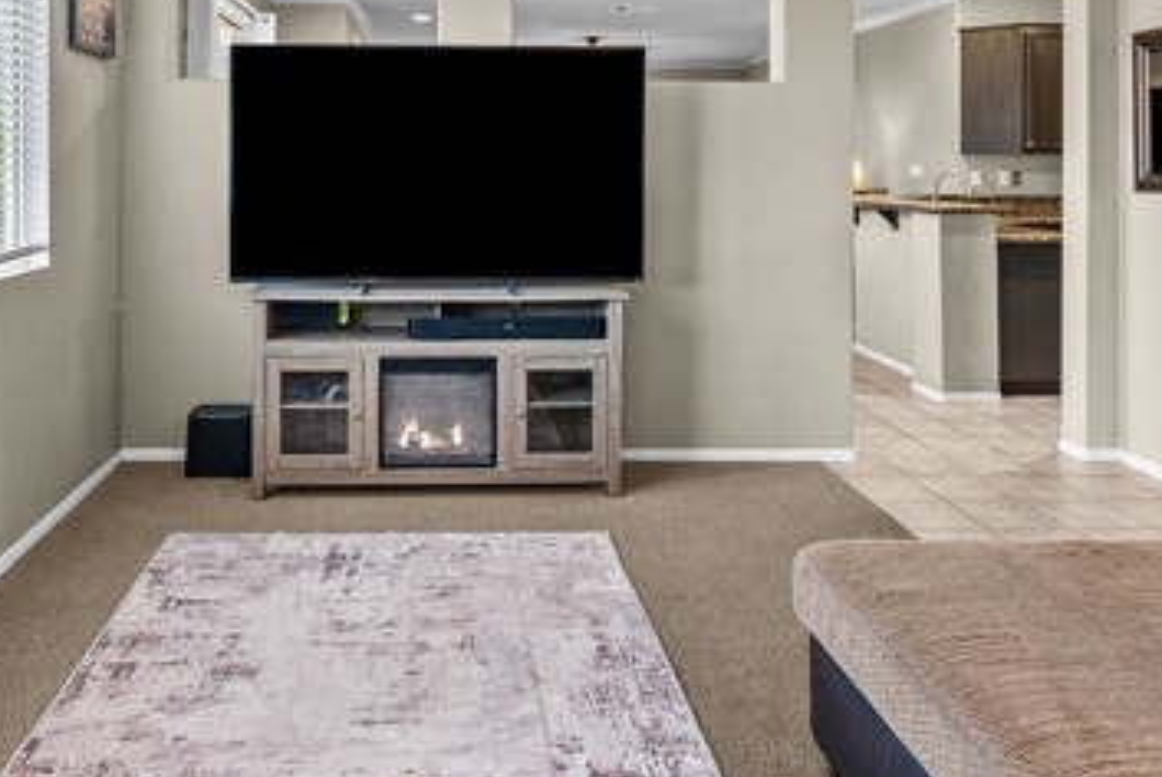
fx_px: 937
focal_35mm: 29
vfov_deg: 42.9
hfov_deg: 62.9
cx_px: 451
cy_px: 153
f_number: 8
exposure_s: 1/6
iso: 2000
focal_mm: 16
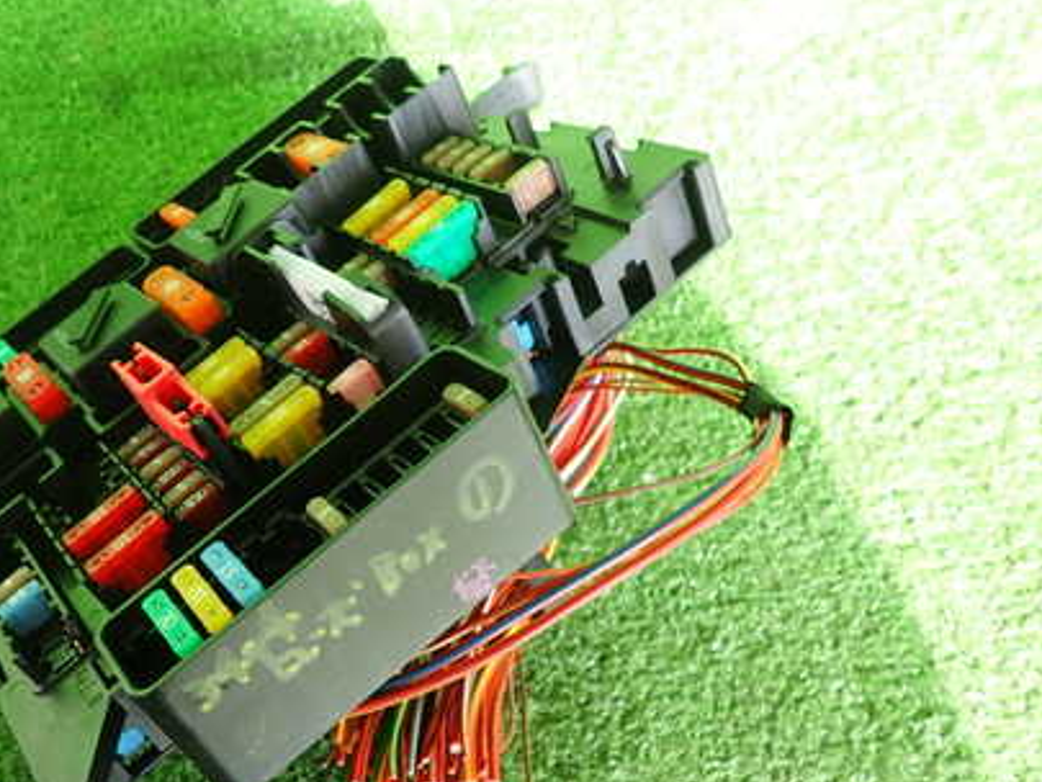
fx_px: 1114
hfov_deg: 48.4
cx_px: 275
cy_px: 509
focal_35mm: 37
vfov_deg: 38.3
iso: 200
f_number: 2
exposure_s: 1/60
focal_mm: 4.5
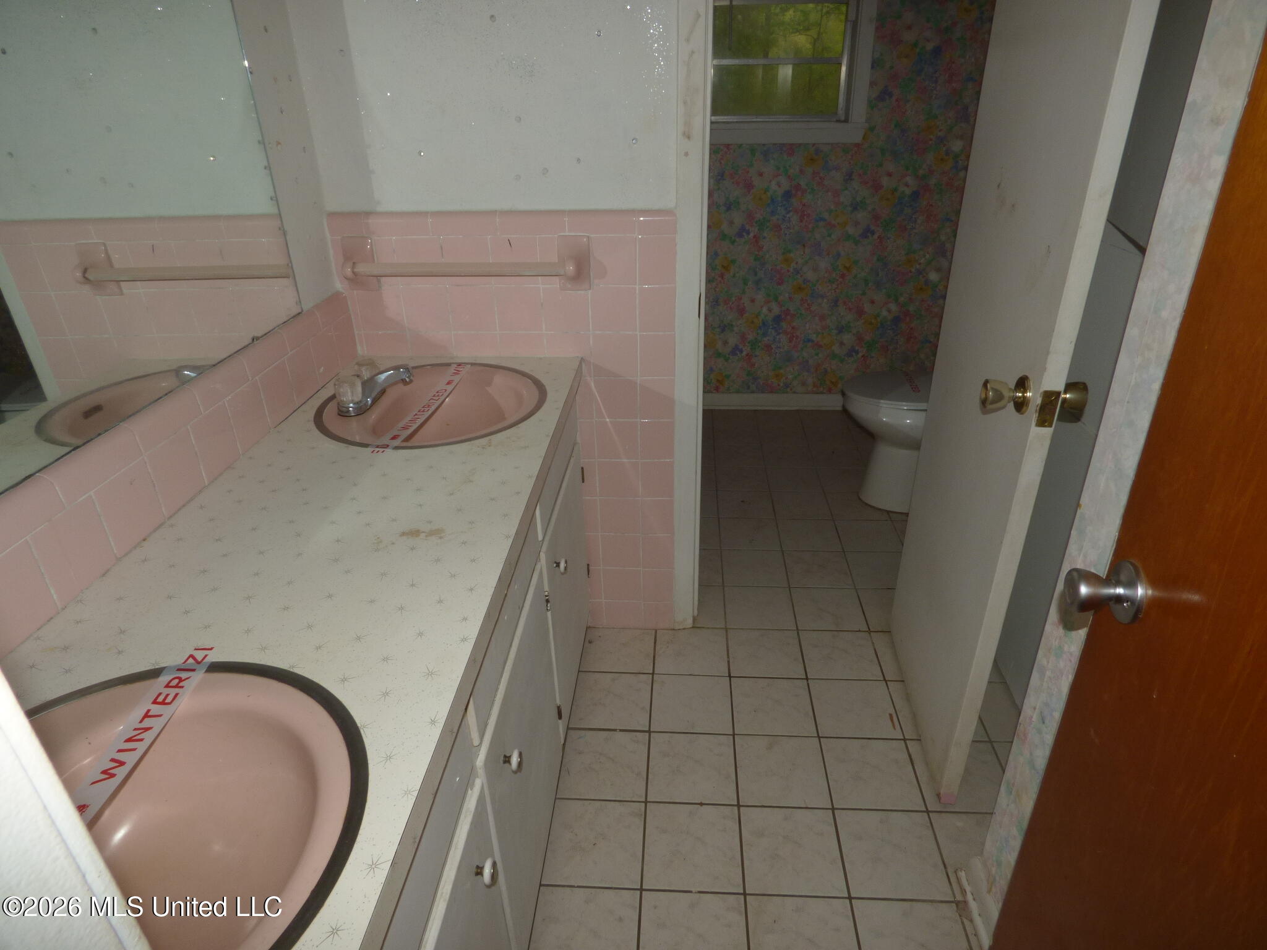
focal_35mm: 20
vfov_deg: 66.0
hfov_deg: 81.7
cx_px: 634
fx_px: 732
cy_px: 475
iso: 100
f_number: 6.3
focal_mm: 3.58
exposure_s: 1/100
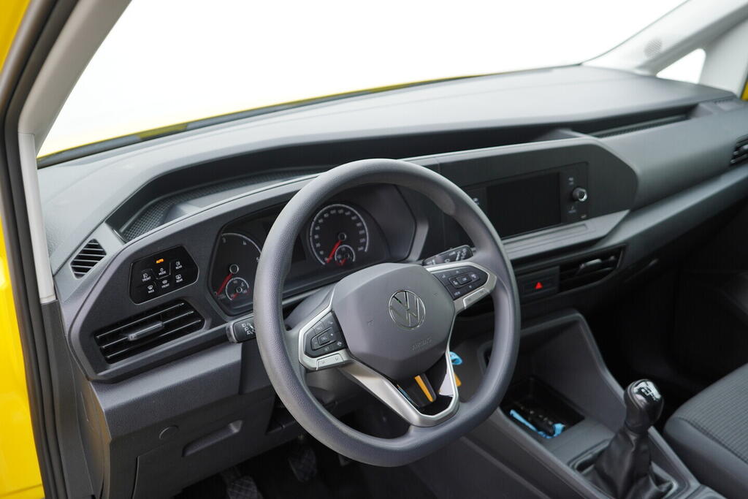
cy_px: 250
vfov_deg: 36.9
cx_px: 374
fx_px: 748
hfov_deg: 53.1
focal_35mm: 36
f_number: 2.8
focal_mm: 24
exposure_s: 1/40
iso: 160
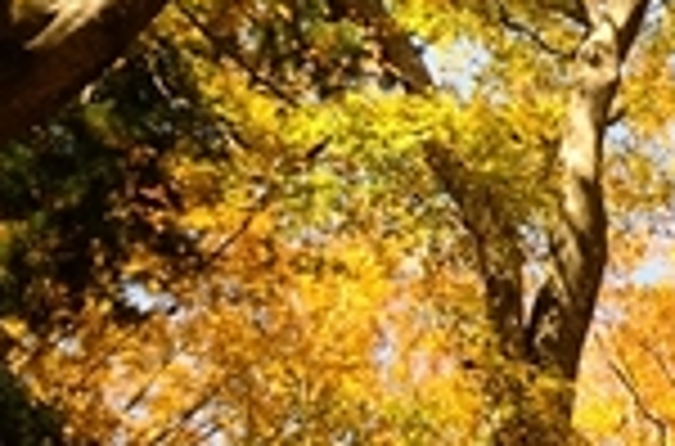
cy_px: -162
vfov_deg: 15.9
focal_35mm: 80
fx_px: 1495
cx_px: 1246
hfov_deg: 18.9
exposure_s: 1/125
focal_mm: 10
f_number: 9
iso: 200
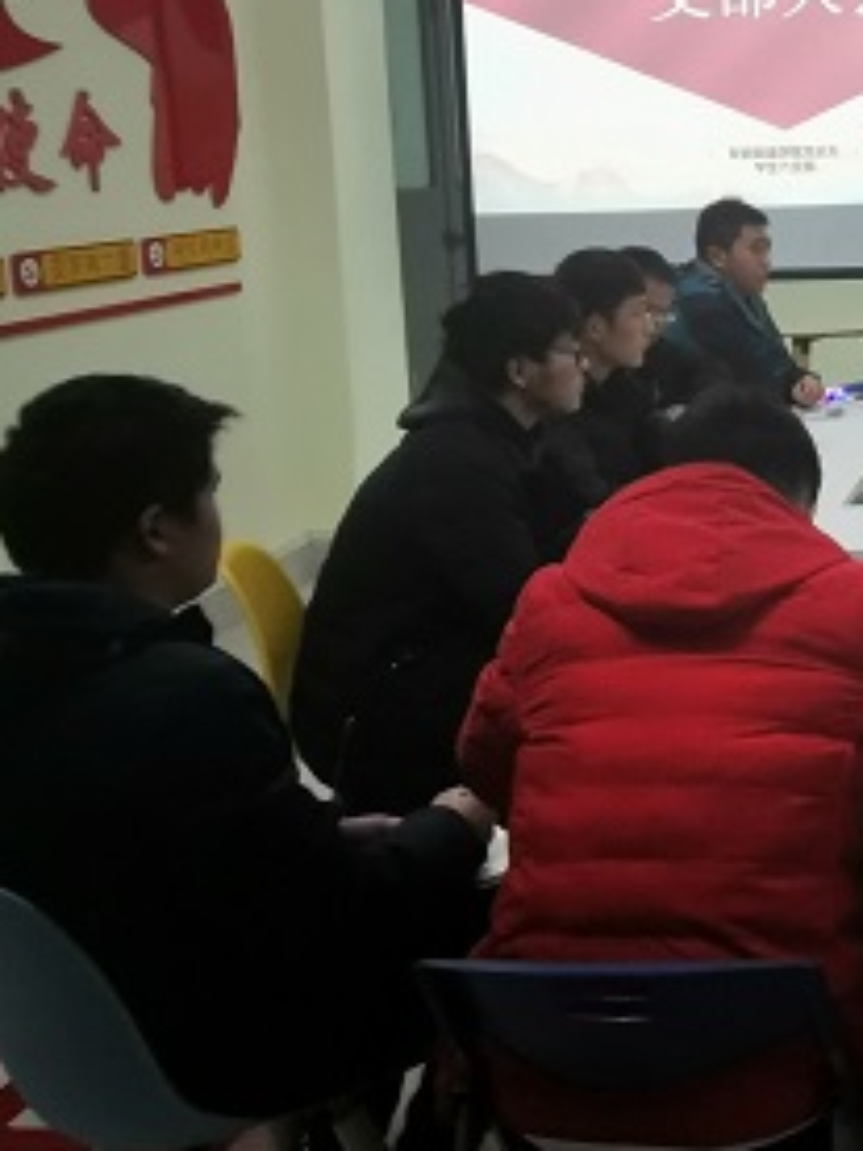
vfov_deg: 37.3
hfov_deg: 24.5
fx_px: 1662
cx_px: 1184
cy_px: 296
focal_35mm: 50
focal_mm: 2.26
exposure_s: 1/25
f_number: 2.2
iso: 320
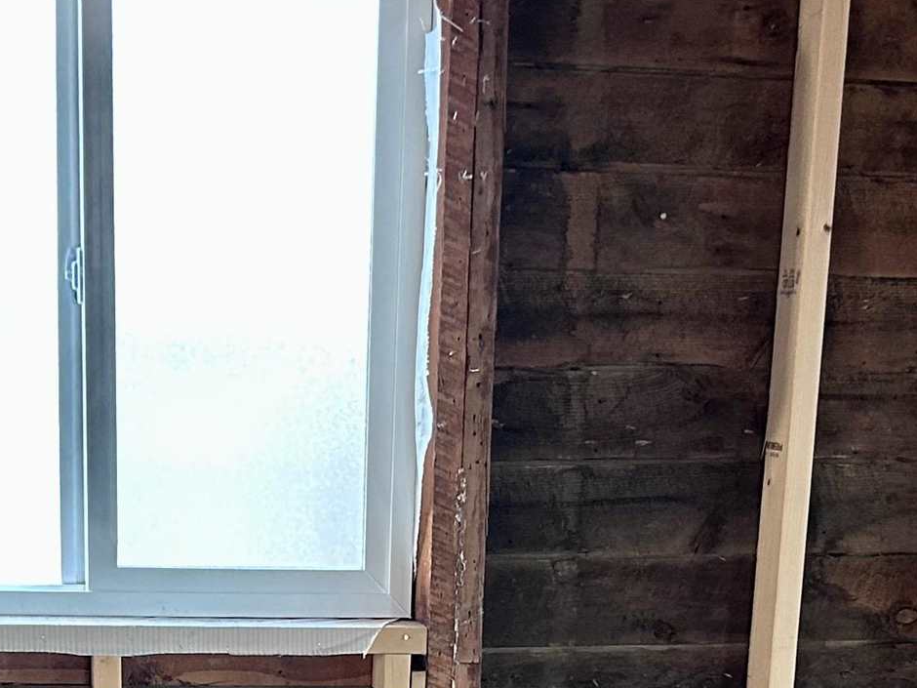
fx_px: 2252
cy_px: 946
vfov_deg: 16.2
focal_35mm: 85
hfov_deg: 23.0
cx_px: 406
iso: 200
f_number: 1.5
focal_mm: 5.7
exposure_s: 1/60
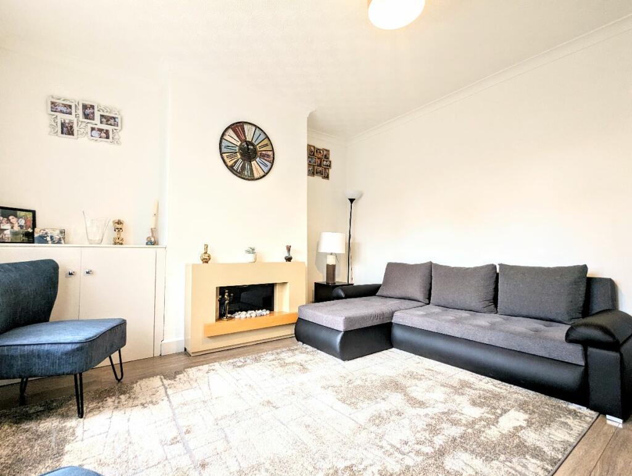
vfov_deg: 78.2
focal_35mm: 16
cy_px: 238
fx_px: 293
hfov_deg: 94.4
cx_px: 316
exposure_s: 1/25
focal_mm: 2.35
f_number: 2.2
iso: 45
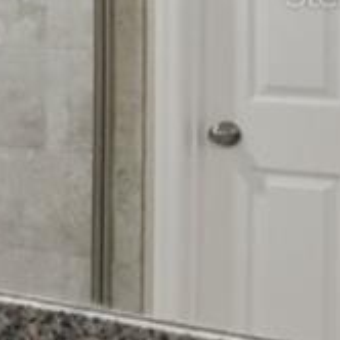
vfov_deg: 13.1
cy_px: -8
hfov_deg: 7.3
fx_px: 1456
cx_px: -1172
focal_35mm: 131
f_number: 8
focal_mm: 16
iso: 400
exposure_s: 1/10
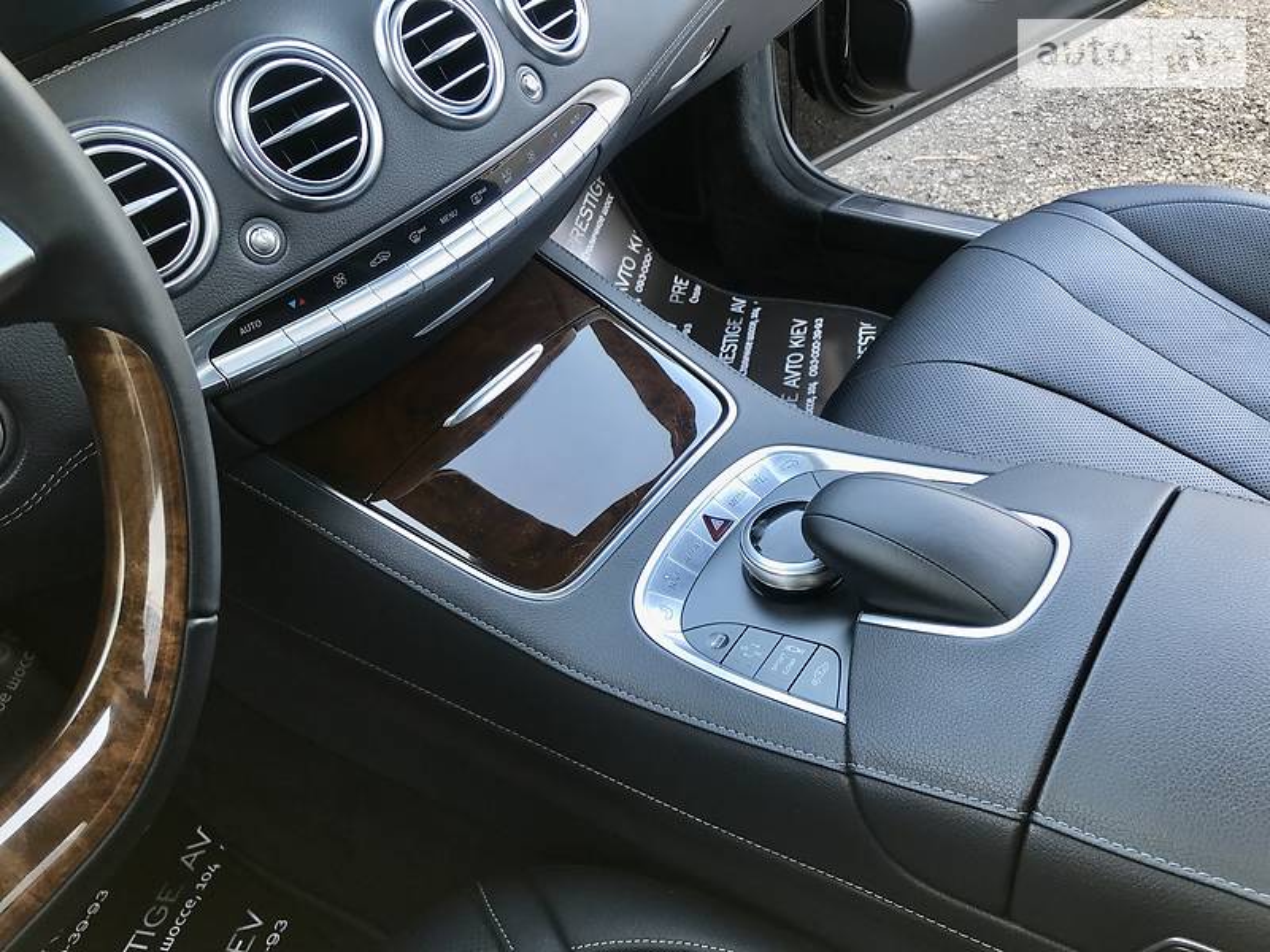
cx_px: 635
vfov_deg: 49.7
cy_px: 476
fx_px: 1027
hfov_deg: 63.4
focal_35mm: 28
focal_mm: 4
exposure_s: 1/50
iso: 25
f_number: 1.8
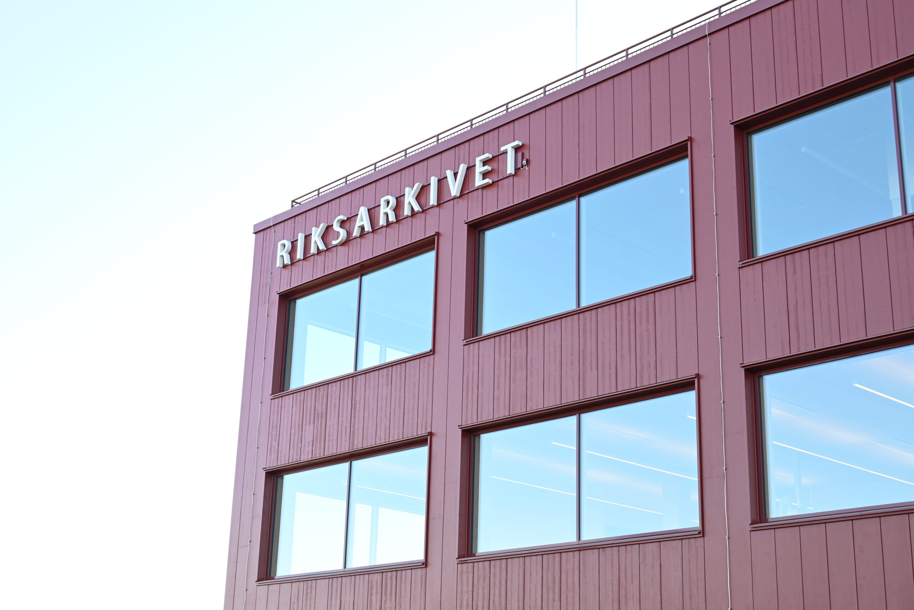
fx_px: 1219
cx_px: 457
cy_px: 305
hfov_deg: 41.1
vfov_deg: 28.1
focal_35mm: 48
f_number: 8
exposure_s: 1/125
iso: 400
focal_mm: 48
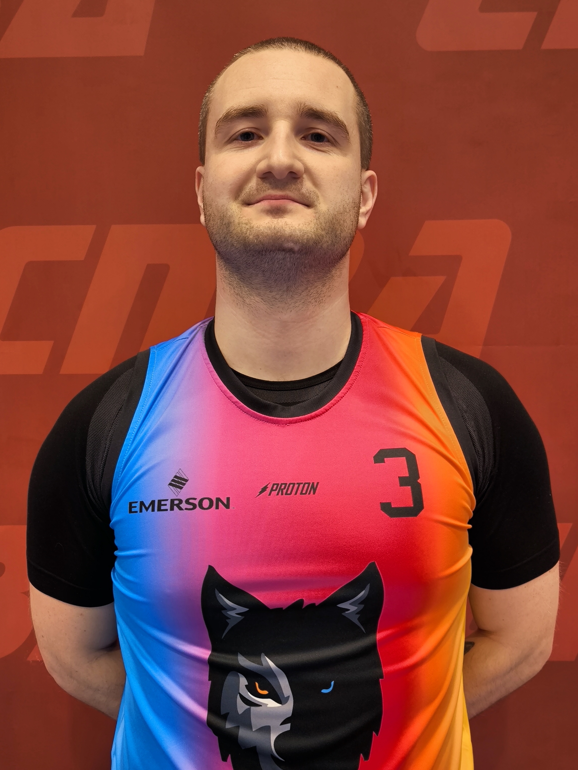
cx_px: 289
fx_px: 646
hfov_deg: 48.2
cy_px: 385
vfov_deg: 61.7
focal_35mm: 29
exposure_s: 1/50
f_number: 1.9
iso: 200
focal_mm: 6.92
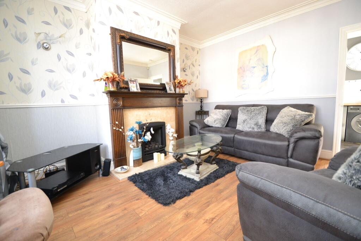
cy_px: 120
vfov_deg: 77.3
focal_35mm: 15
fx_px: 150
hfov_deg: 100.4
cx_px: 180
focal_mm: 10
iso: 1100
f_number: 3.5
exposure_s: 1/60
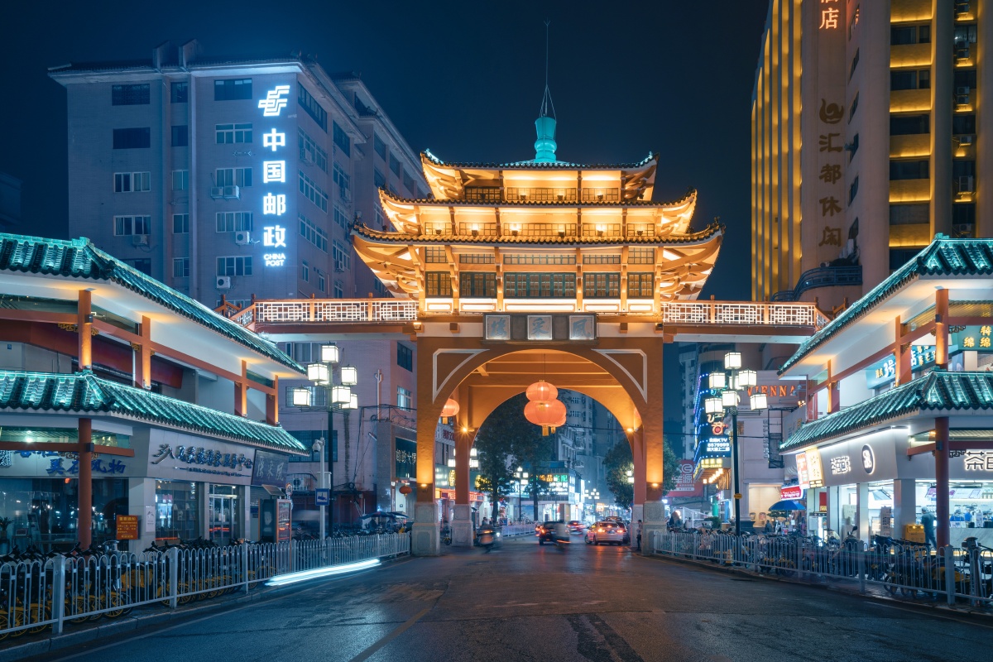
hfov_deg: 63.7
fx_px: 800
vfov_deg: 45.0
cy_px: 331
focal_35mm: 29
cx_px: 496
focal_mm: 29
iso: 100
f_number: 7.1
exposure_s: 1
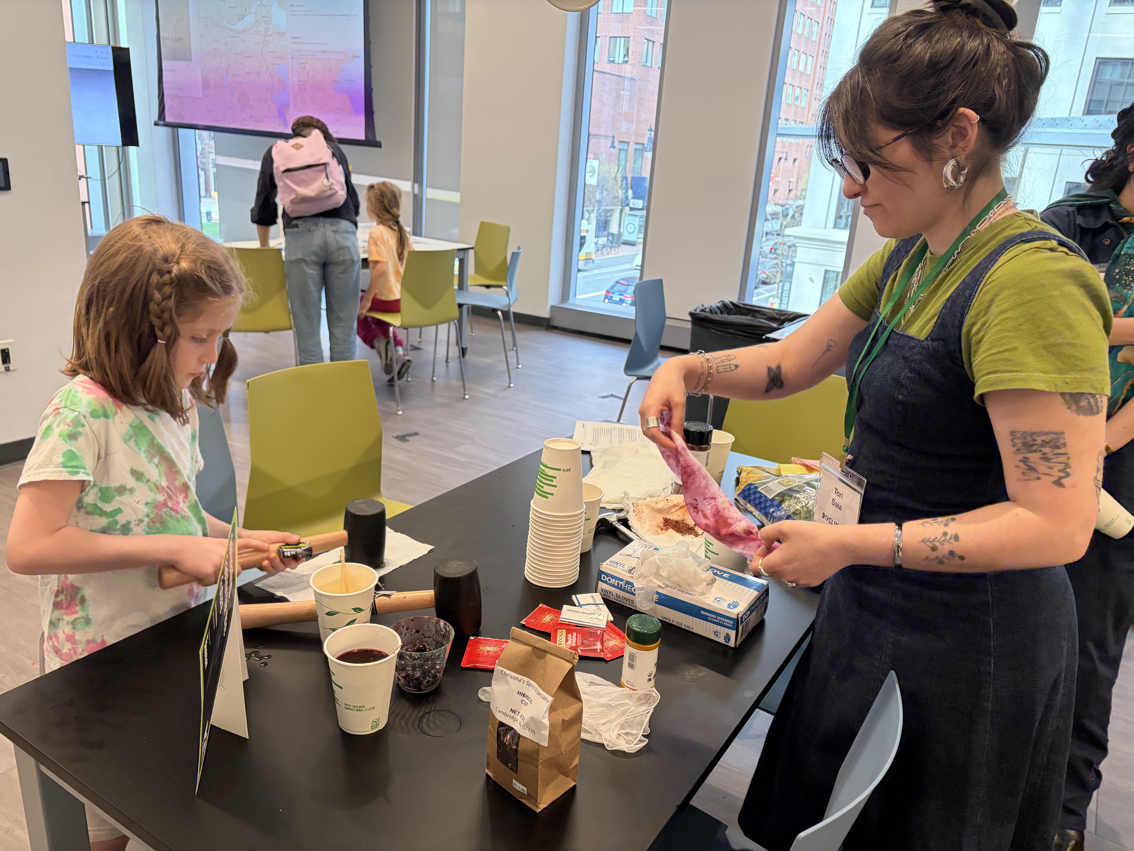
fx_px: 852
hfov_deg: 67.3
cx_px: 567
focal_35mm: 26
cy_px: 426
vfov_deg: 53.1
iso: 160
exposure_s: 1/120
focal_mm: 5.96
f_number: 1.6
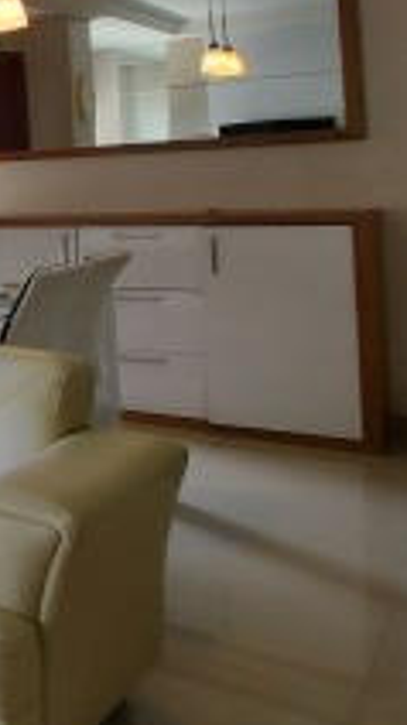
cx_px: -631
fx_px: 788
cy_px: 195
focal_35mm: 41
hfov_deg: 14.1
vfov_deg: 47.8
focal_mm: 1.74
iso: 80
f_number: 2.2
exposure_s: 1/50
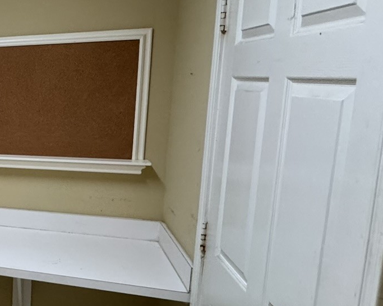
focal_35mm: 41
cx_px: -155
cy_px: 150
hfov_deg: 30.8
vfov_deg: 36.5
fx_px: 465
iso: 320
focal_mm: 2.22
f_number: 2.2
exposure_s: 1/120
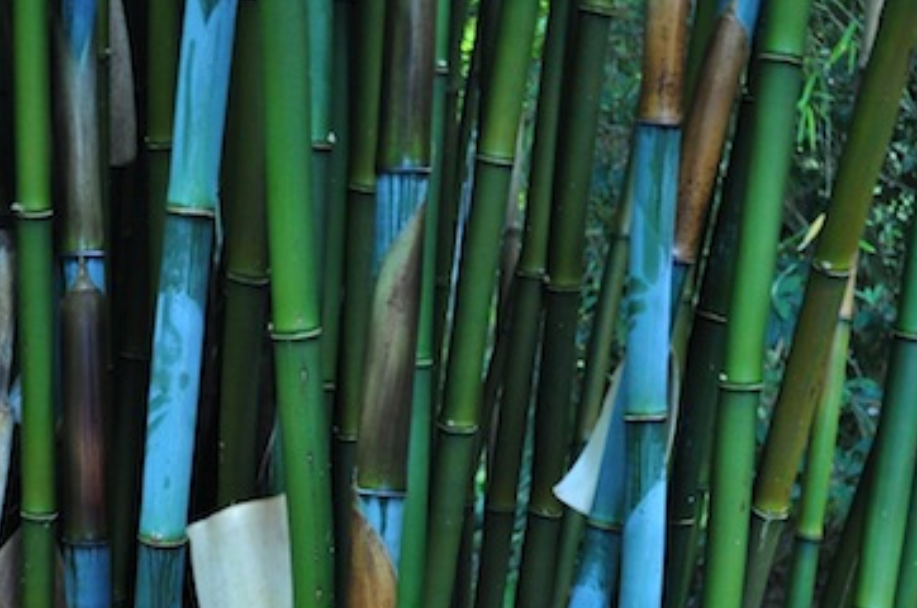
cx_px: 346
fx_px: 1698
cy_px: 404
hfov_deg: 30.1
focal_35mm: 67
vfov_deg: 20.2
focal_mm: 29
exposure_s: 1/15
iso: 1600
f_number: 4.5
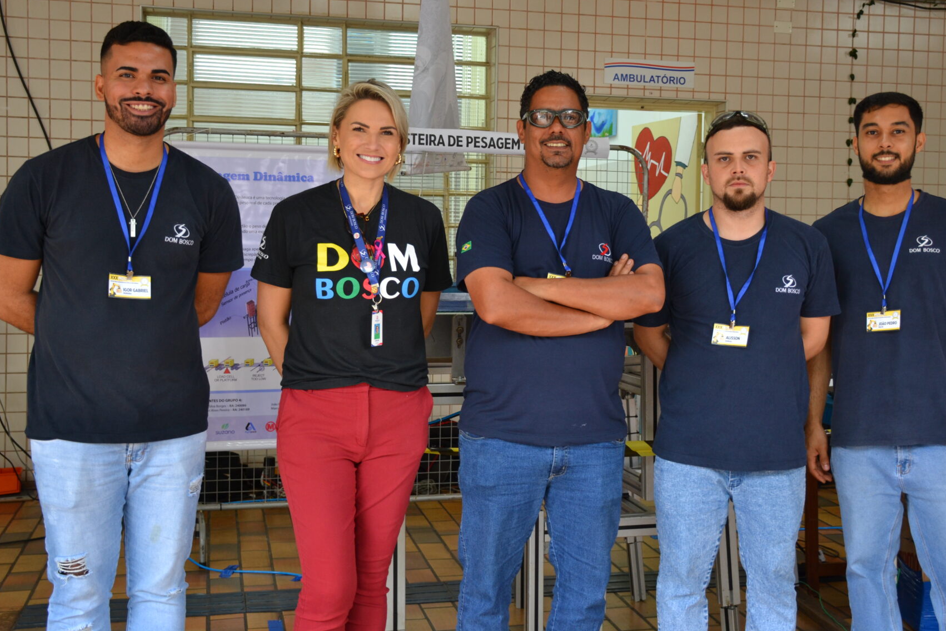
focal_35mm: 44
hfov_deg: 44.5
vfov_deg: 30.5
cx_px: 502
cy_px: 278
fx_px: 1156
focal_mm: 26
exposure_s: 1/40
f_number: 3.8
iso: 400
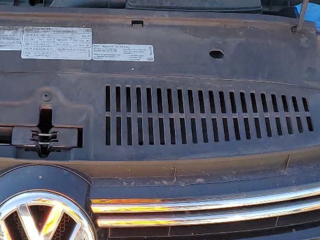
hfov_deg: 25.1
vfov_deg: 18.7
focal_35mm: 76
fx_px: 703
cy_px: -23
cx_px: 53
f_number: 1.5
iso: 50
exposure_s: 1/625
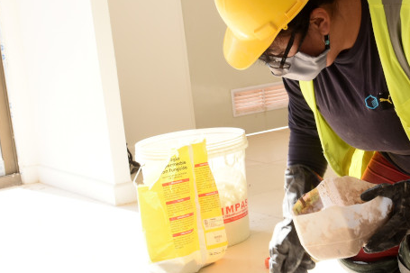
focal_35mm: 95
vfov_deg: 14.4
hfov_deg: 21.4
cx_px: 240
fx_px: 1081
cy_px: 147
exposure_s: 1/125
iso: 250
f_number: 6.3
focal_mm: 30
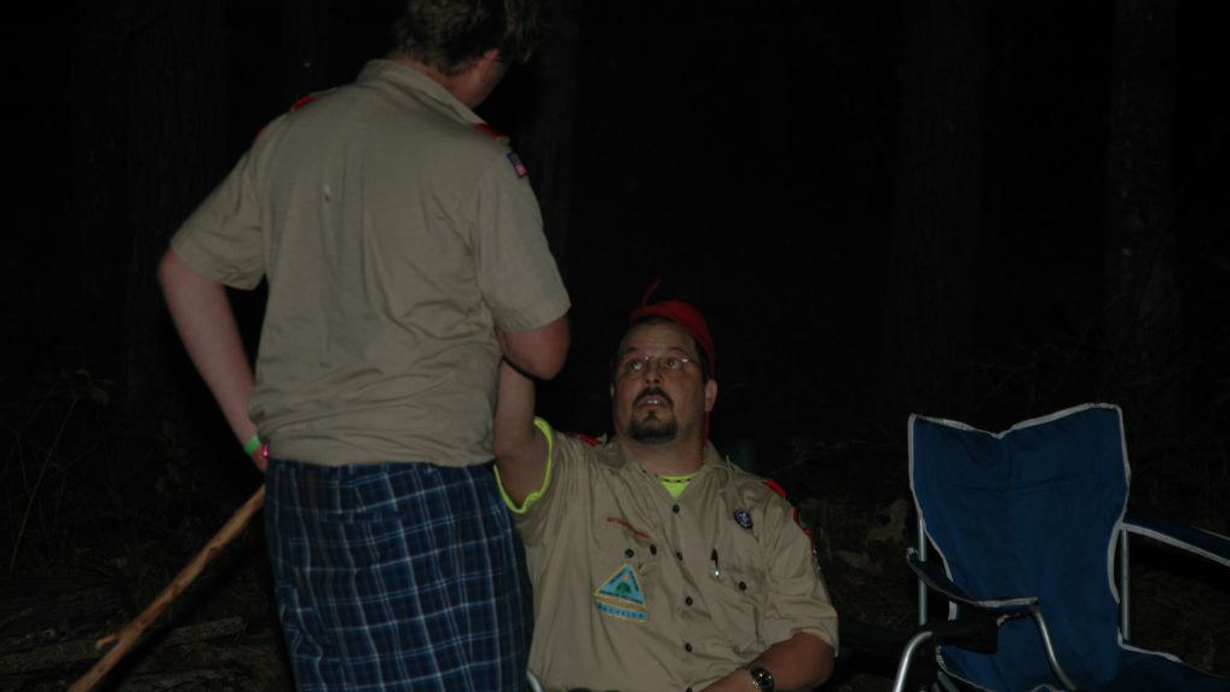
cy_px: 387
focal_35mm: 177
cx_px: 618
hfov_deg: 12.2
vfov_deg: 6.9
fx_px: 5773
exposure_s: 1/60
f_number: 5.6
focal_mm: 112
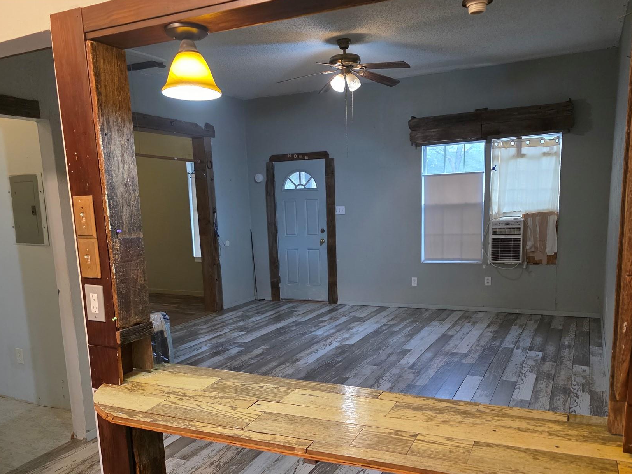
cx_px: 325
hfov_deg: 61.6
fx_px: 529
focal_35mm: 29
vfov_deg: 47.8
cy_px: 295
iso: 800
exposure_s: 1/120
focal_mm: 6.3
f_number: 1.7
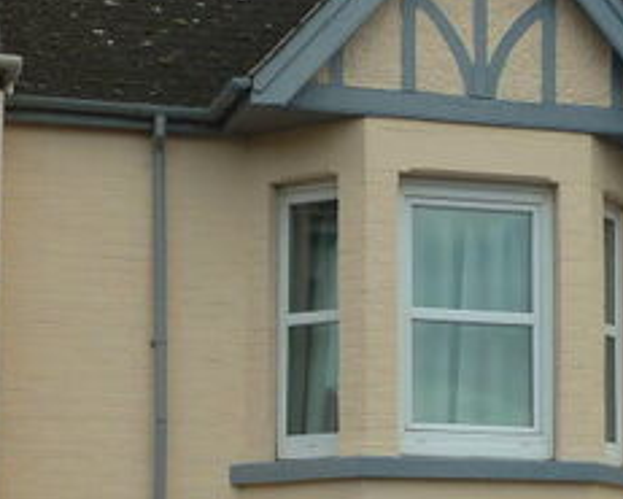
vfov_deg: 10.8
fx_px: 2619
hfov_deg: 13.5
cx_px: 485
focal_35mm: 142
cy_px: 517
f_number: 4
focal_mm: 7.9
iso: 80
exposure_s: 1/125
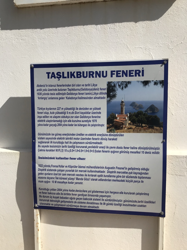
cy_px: 125
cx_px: 94
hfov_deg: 49.7
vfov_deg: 63.4
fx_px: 202
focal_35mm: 28
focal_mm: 3.99
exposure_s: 1/3300
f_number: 1.8
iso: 20
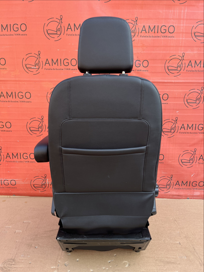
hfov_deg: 53.1
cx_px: 102
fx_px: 204
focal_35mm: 26
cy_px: 136
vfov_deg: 67.3
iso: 32
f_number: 1.6
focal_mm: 5.1
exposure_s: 1/122
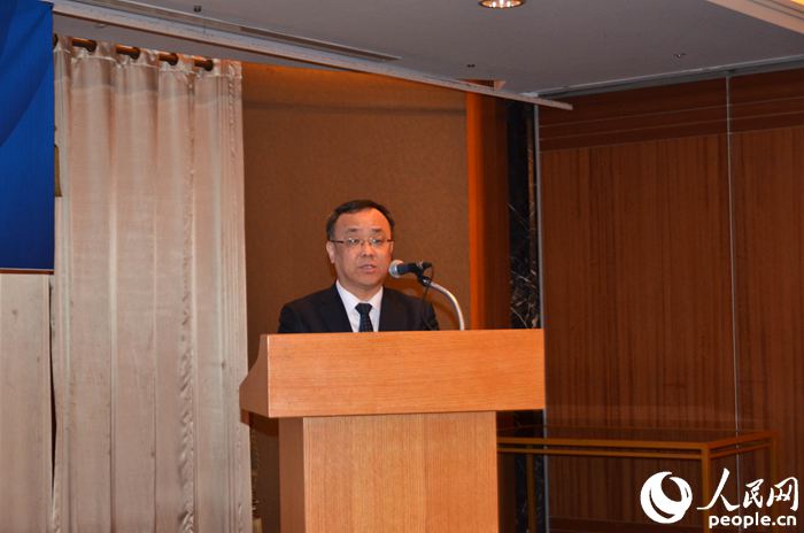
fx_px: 1471
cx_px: 402
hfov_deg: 30.6
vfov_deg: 20.5
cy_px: 266
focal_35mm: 66
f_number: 4.5
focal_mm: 44
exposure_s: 1/60
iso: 800
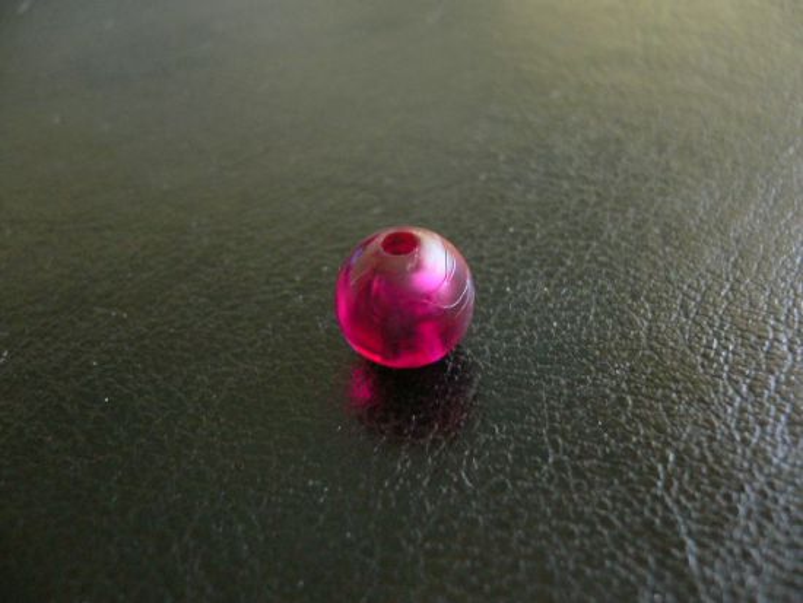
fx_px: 812
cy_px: 302
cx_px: 402
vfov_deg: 40.7
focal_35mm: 35
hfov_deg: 52.6
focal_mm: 5.8
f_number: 2.8
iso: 200
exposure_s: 1/8
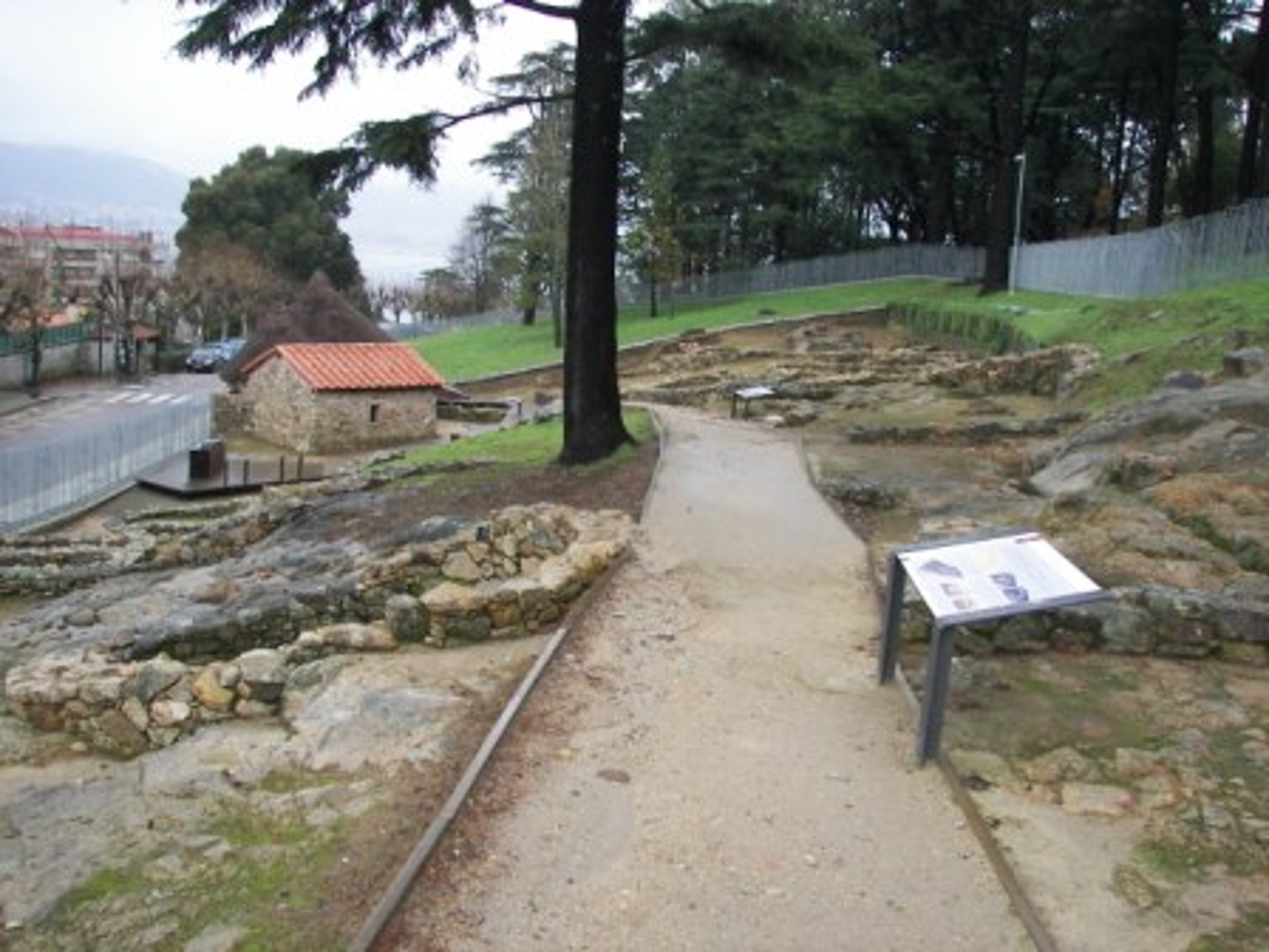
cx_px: 634
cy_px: 476
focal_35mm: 36
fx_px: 1320
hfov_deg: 51.4
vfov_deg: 39.7
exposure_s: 1/160
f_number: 2.8
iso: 50
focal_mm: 6
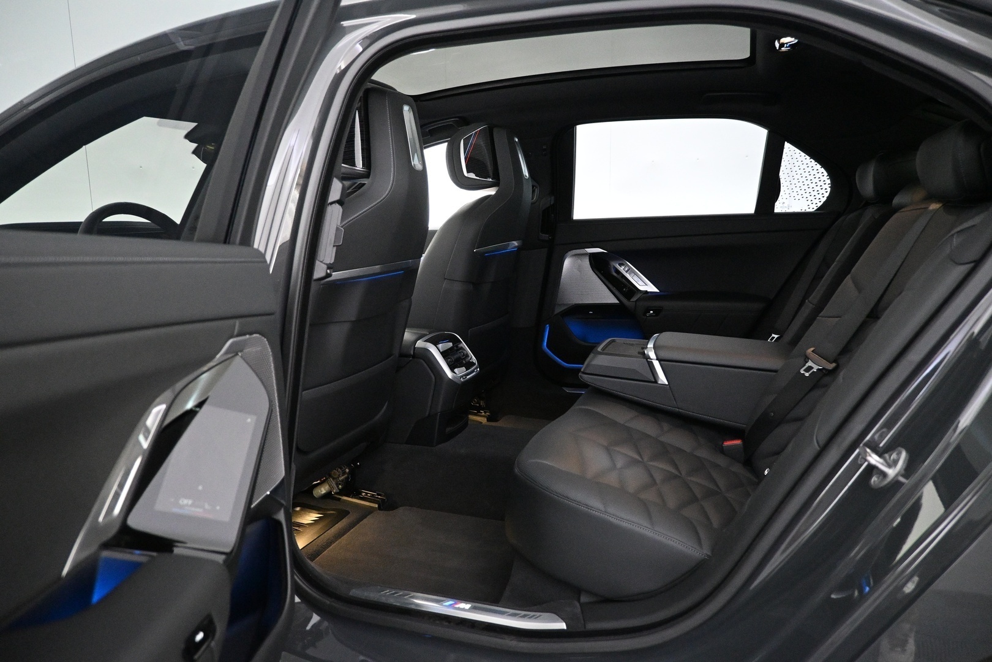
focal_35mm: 24
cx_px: 496
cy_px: 331
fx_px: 661
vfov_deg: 53.1
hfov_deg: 73.7
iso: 5000
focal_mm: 16
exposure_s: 1/60
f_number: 3.5
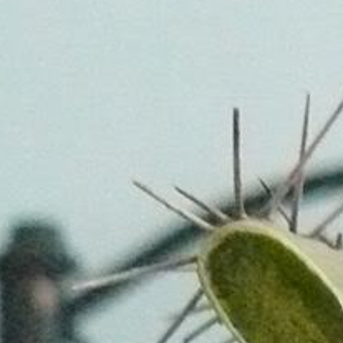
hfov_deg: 7.0
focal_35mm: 246
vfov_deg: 6.8
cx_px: 539
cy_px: 744
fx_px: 2758
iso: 800
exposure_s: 1/40
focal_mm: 6
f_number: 2.8
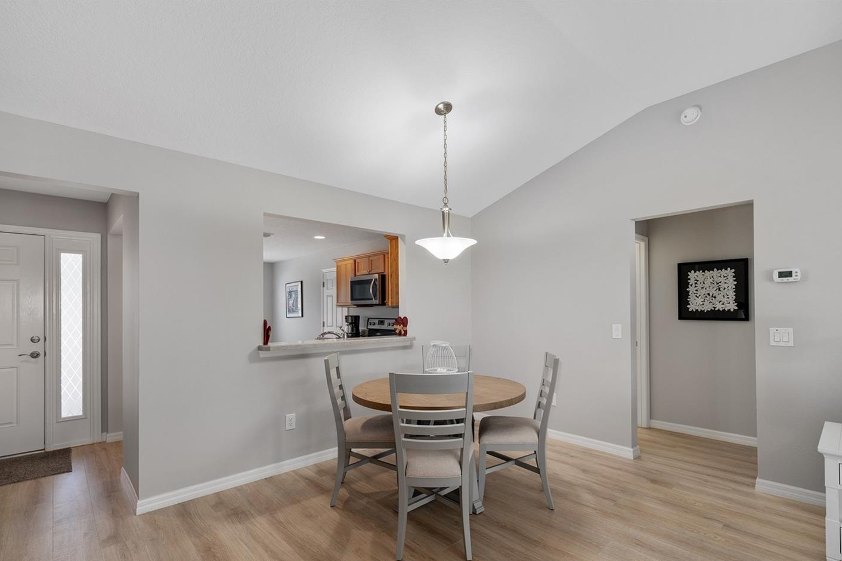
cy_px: 315
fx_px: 398
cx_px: 444
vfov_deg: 70.1
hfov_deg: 93.2
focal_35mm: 17
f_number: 8
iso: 400
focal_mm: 15
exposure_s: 1/13
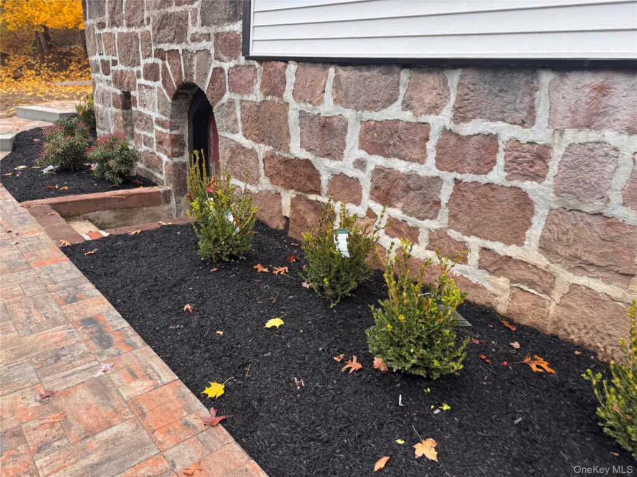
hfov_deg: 71.6
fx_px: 442
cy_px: 238
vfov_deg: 56.8
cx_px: 318
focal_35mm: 24
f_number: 1.78
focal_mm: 6.76
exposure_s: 1/121
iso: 100
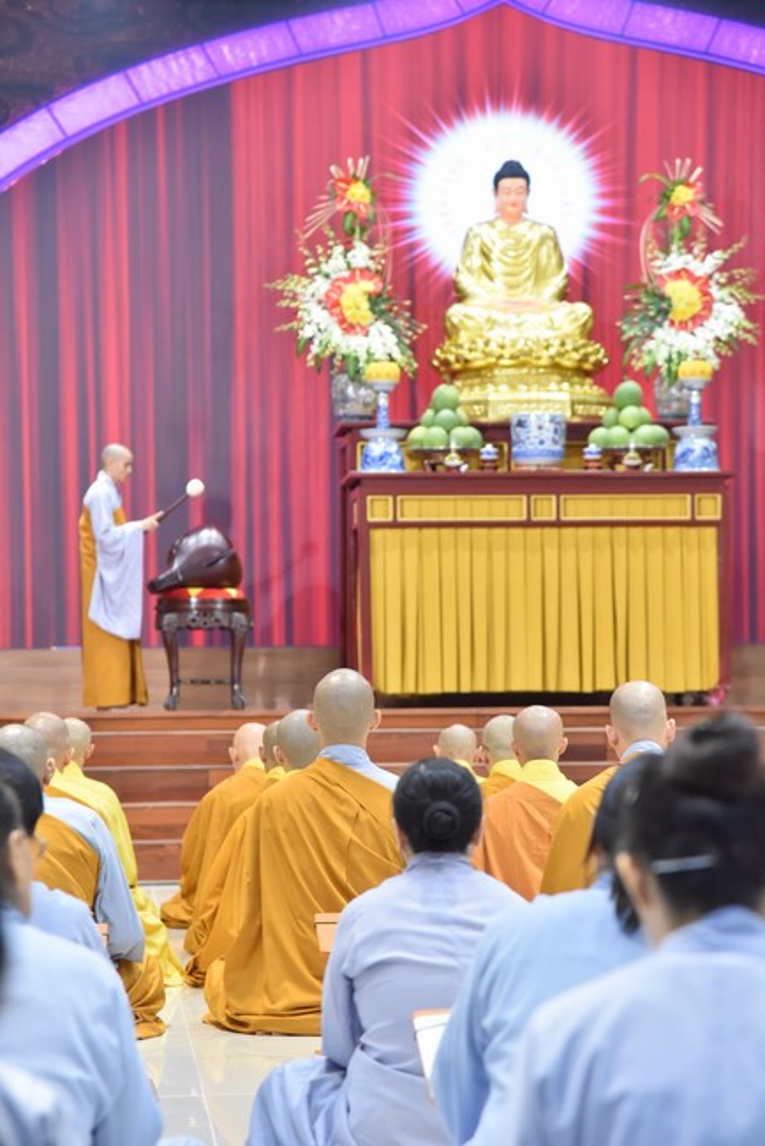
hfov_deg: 11.4
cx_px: 382
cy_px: 573
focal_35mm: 120
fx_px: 3821
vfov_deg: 17.1
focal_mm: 120
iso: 3200
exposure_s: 1/80
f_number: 5
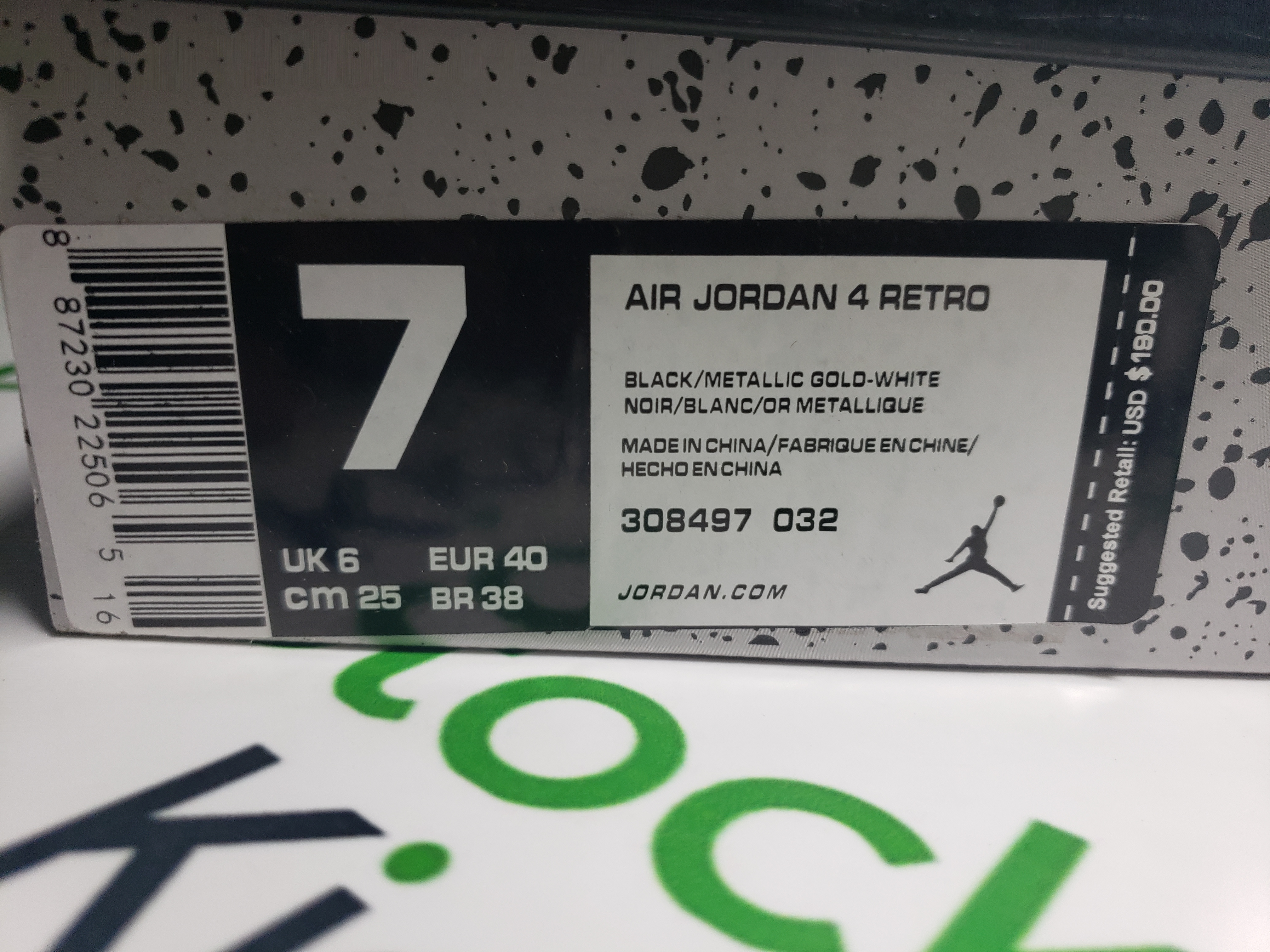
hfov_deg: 67.3
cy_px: 476
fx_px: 954
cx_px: 635
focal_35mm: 26
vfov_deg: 53.1
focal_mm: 4.3
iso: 50
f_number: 1.5
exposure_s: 1/190
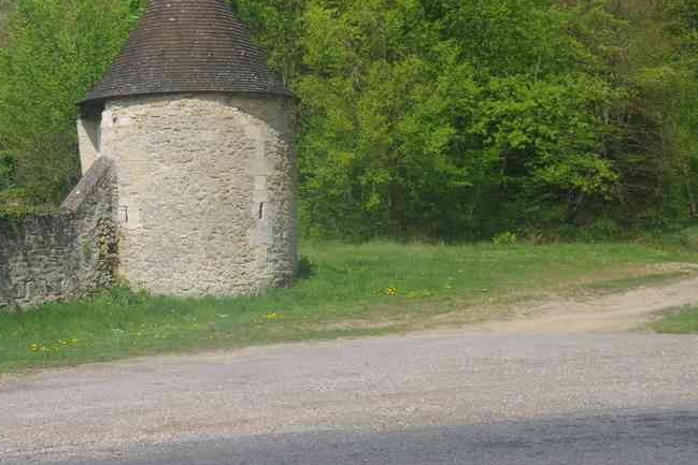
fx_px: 1566
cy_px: 130
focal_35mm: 81
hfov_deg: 24.9
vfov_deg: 16.8
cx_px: 202
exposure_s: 1/100
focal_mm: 35
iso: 200
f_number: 11
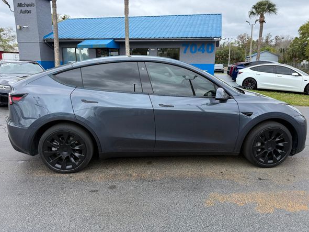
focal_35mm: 26
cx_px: 159
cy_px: 115
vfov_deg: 53.0
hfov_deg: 67.3
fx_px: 232
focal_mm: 6.76
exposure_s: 1/1410
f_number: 1.78
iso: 100
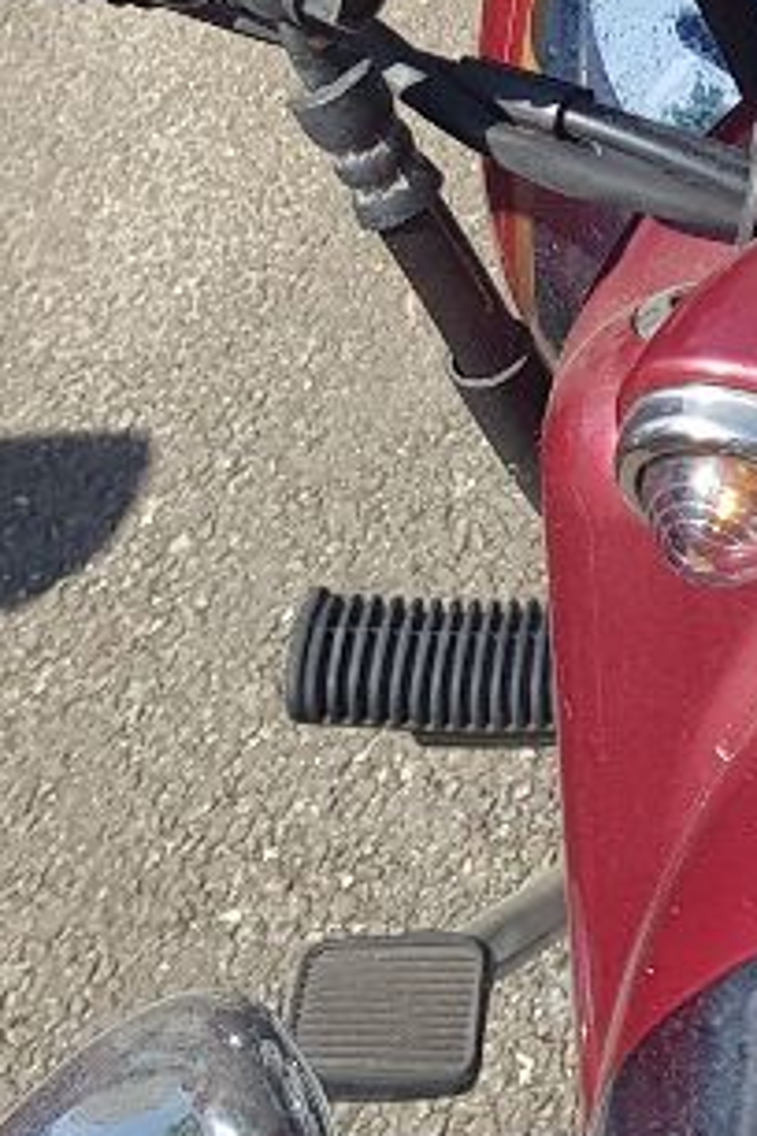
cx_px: 1098
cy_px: -375
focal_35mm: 113
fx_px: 3564
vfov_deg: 17.0
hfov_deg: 11.7
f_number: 1.7
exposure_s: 1/1144
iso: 40
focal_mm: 4.2
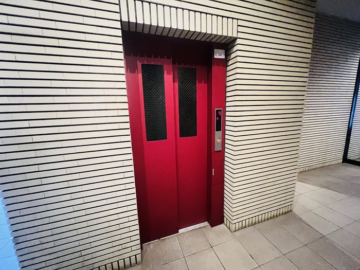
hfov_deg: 106.2
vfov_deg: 89.9
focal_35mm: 13
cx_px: 180
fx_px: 135
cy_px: 135
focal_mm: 1.57
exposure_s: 1/25
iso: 1600
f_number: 1.8
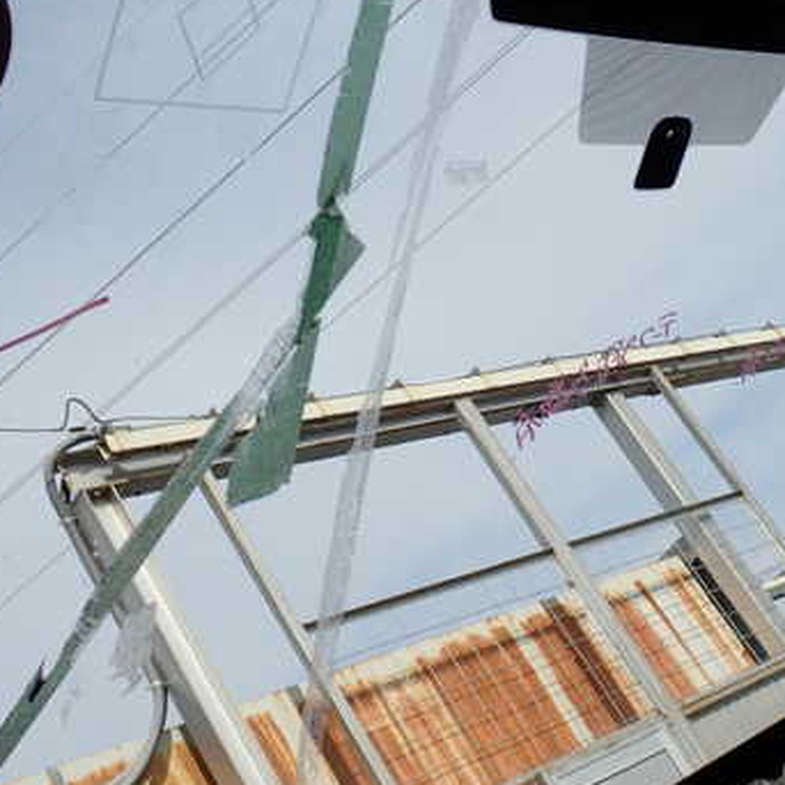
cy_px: 374
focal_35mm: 59
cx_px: 507
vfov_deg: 29.1
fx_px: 1514
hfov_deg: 28.9
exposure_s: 1/1000
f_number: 3.5
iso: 100
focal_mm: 6.83
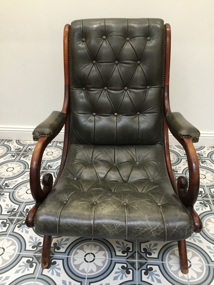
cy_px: 142
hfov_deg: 45.4
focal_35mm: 31
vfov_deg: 58.4
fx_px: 256
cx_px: 107
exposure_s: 1/20
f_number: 2.4
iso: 200
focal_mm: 3.3
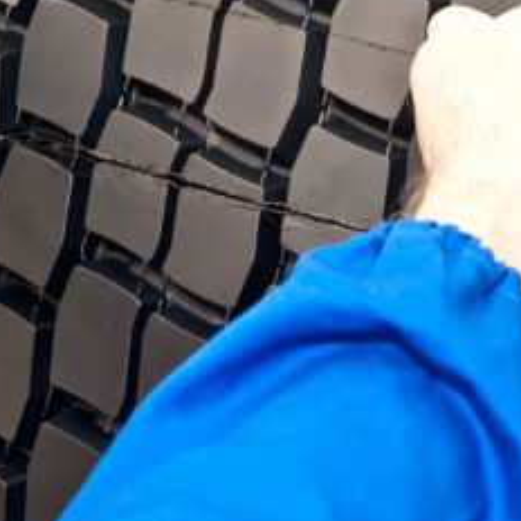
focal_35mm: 193
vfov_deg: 9.0
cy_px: 38
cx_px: 225
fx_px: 3286
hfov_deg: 9.1
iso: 1000
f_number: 13
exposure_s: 1/5
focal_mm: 66
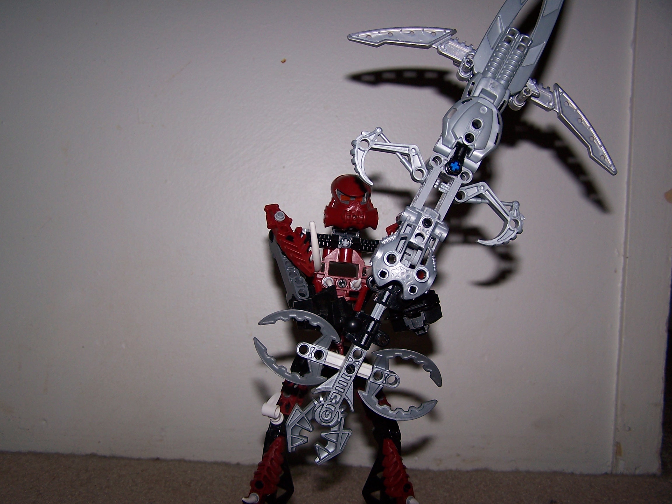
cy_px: 252
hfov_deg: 49.0
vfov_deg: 37.7
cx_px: 336
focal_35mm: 38
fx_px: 738
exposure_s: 1/60
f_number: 2.8
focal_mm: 6.3
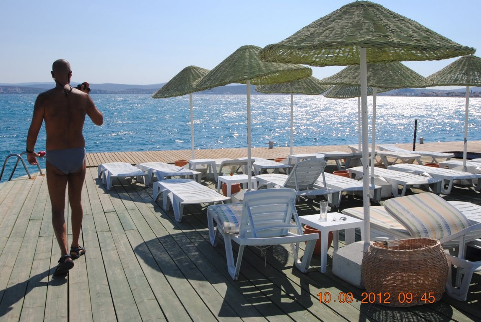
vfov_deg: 37.0
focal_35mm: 36
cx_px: 240
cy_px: 161
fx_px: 482
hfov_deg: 53.1
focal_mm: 24
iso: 100
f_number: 9
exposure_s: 1/320
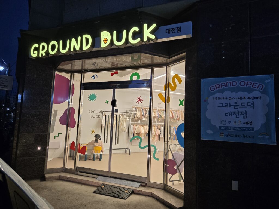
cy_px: 104
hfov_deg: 73.9
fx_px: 185
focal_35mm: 23
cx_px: 140
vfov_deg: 58.9
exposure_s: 1/120
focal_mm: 5.4
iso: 160
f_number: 1.8
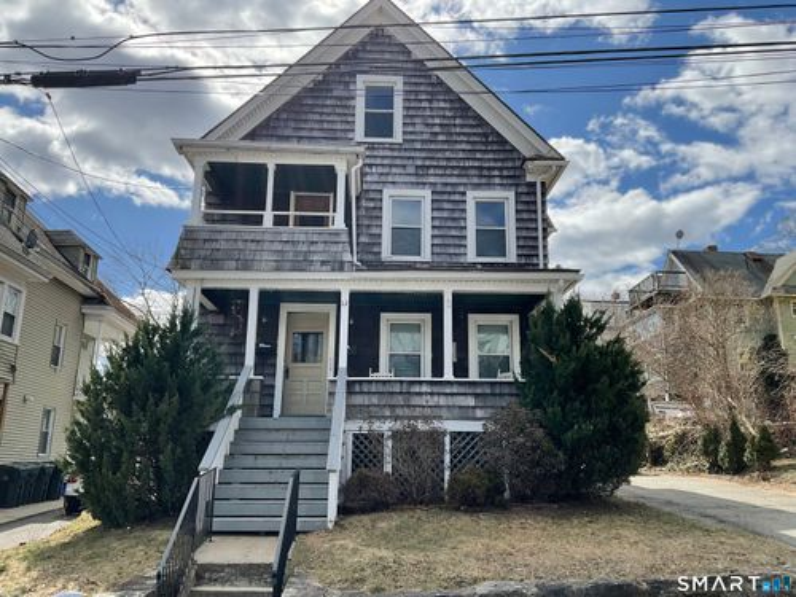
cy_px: 298
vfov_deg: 48.2
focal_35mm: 29
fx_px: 667
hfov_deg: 61.7
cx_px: 398
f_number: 1.8
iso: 16
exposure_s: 1/2427
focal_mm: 3
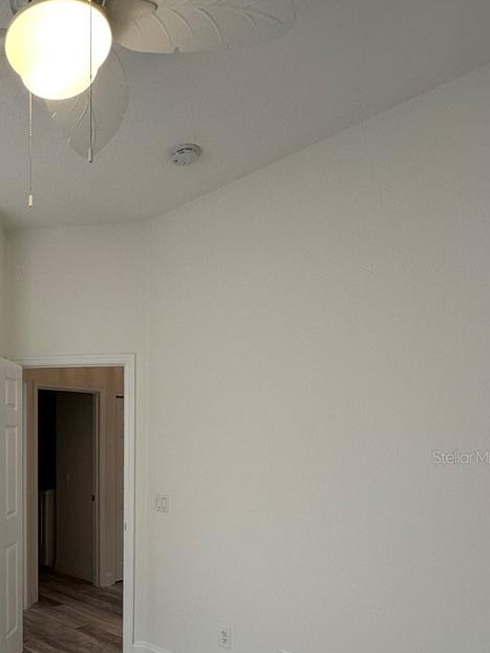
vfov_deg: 62.9
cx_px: 35
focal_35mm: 27
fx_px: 509
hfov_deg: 45.7
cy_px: 457
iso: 125
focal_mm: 2.22
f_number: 2.2
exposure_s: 1/120
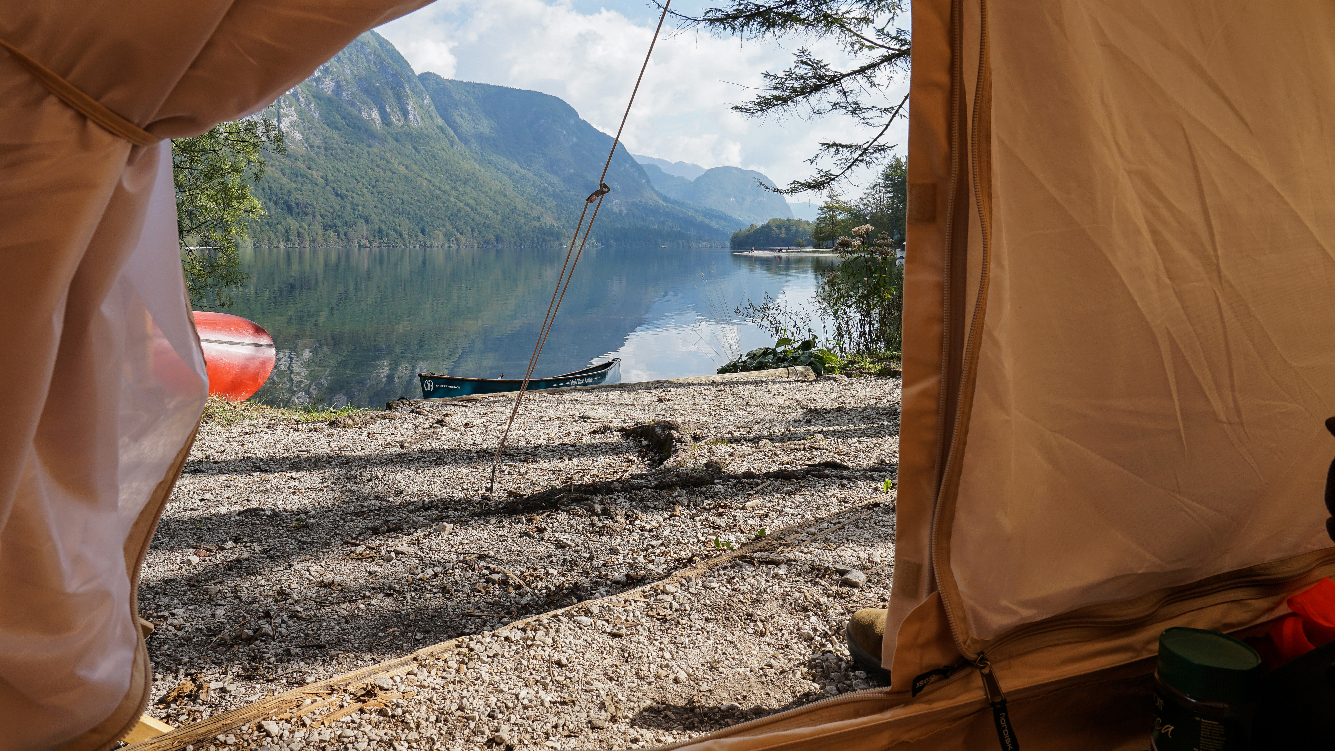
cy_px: 352
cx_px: 623
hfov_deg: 76.2
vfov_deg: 47.7
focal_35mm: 24
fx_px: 850
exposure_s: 1/80
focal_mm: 20
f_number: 11
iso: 100
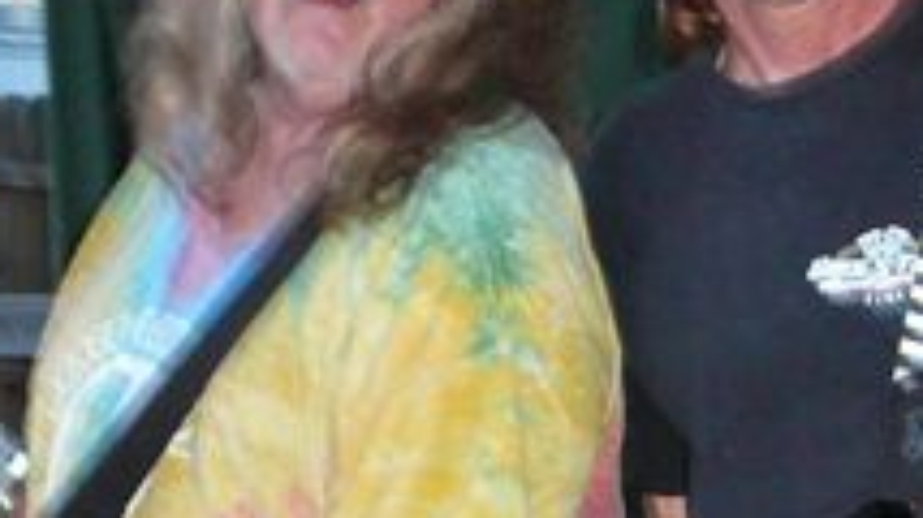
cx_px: 1039
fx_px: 3057
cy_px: 796
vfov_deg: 9.4
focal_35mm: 125
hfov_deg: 16.6
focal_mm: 5.2
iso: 200
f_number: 2.8
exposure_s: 1/30
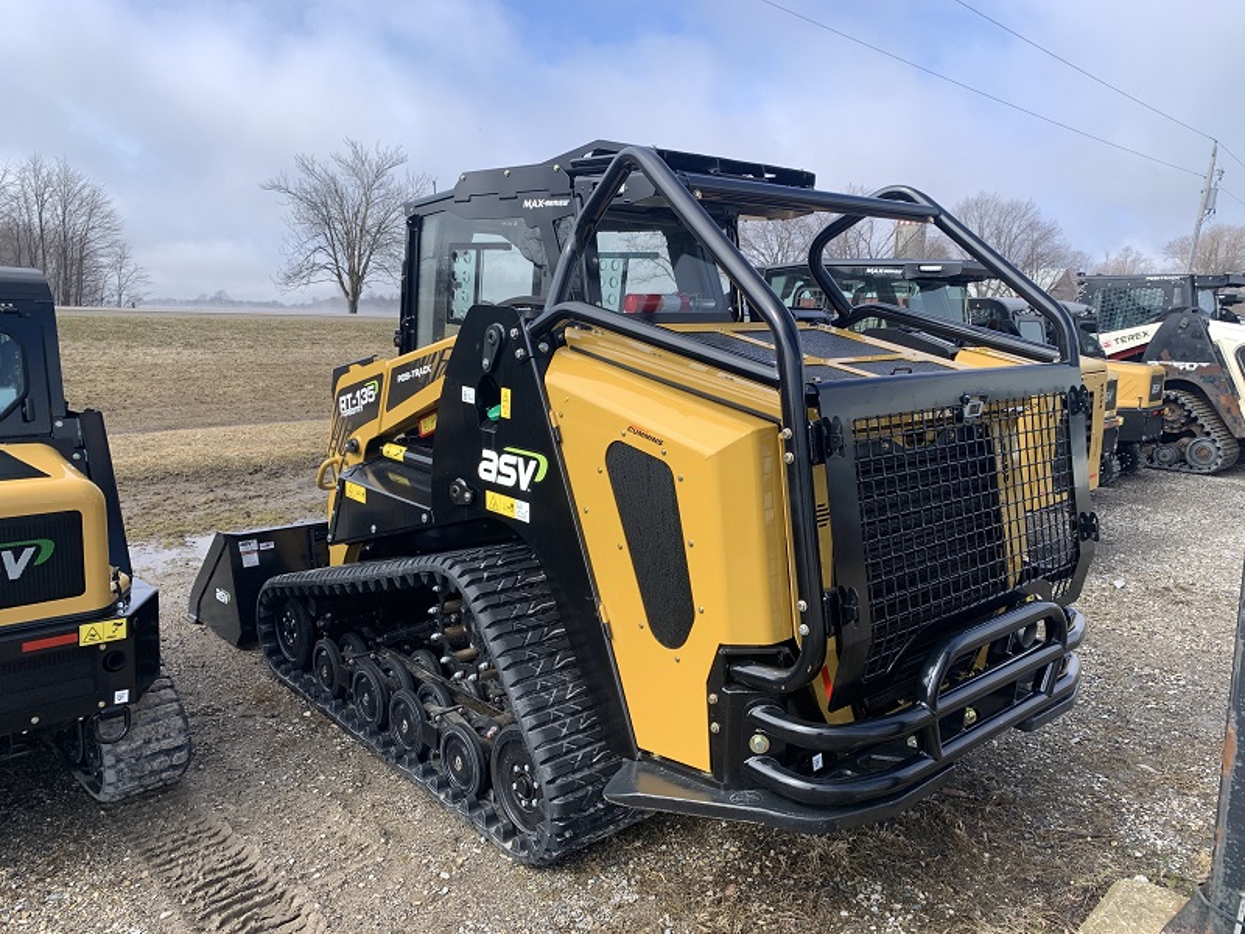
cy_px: 467
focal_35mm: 26
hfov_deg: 67.3
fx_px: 935
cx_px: 622
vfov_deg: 53.1
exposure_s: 1/1266
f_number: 1.8
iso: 25
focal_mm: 4.25
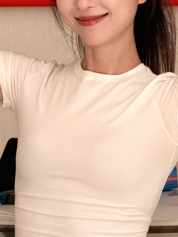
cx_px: 72
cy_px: -1
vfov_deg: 6.7
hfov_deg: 5.0
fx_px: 2023
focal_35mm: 295
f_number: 2.8
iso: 320
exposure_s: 1/121
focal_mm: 16.89
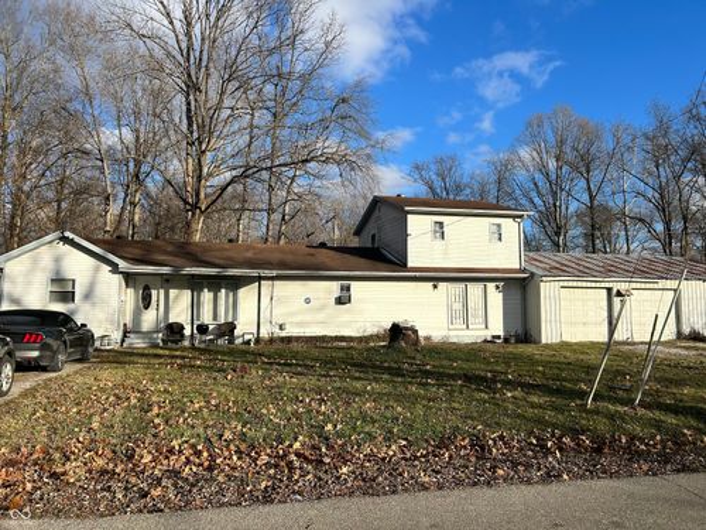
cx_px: 353
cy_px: 265
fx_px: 530
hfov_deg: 67.3
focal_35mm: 26
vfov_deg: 53.1
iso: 50
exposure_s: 1/4444
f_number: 1.5
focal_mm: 5.7
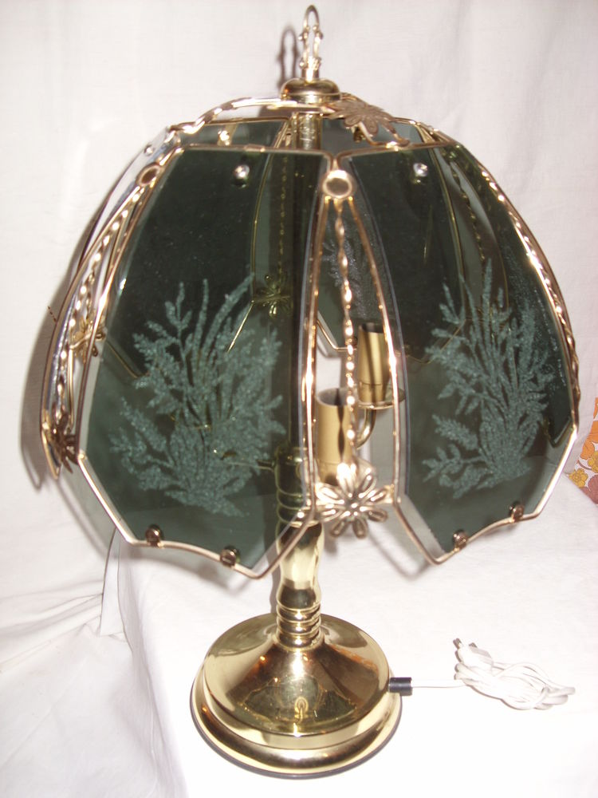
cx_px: 299
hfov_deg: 37.7
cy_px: 399
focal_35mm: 38
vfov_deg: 49.0
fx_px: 875
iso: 50
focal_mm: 6.3
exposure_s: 1/30
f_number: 2.8
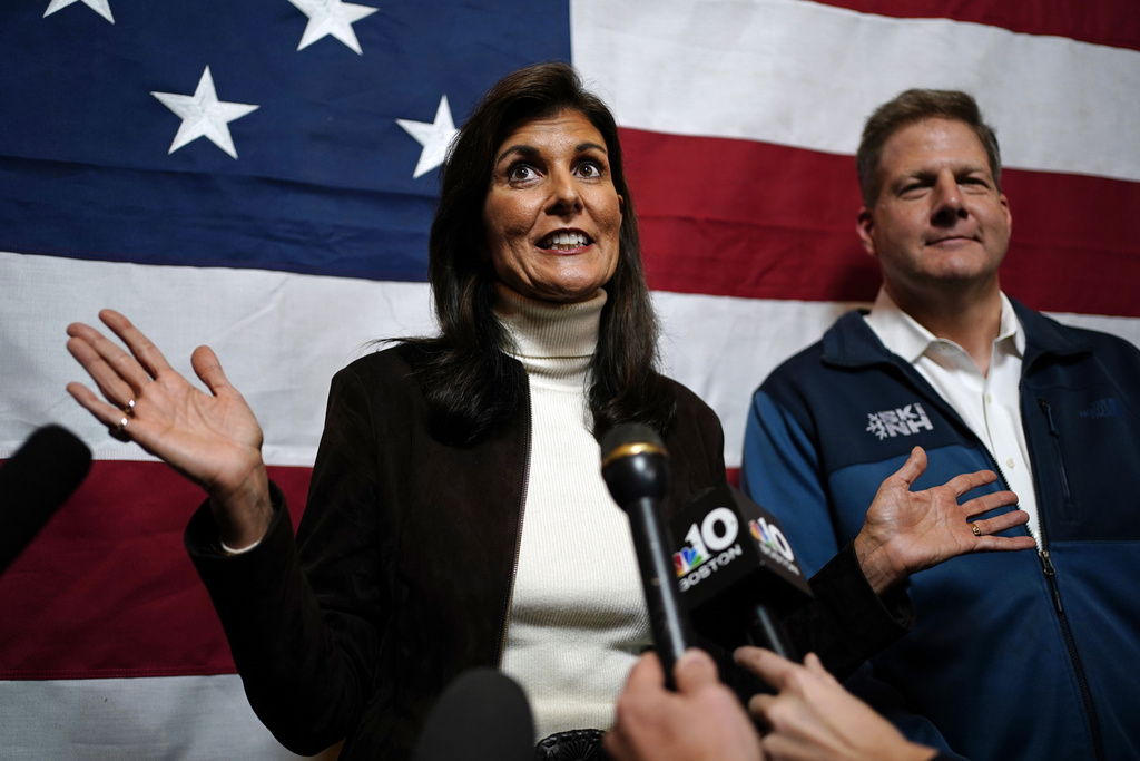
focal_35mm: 35
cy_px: 380
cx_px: 570
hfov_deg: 54.4
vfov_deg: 37.9
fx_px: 1108
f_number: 2
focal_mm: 35
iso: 1000
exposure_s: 1/500
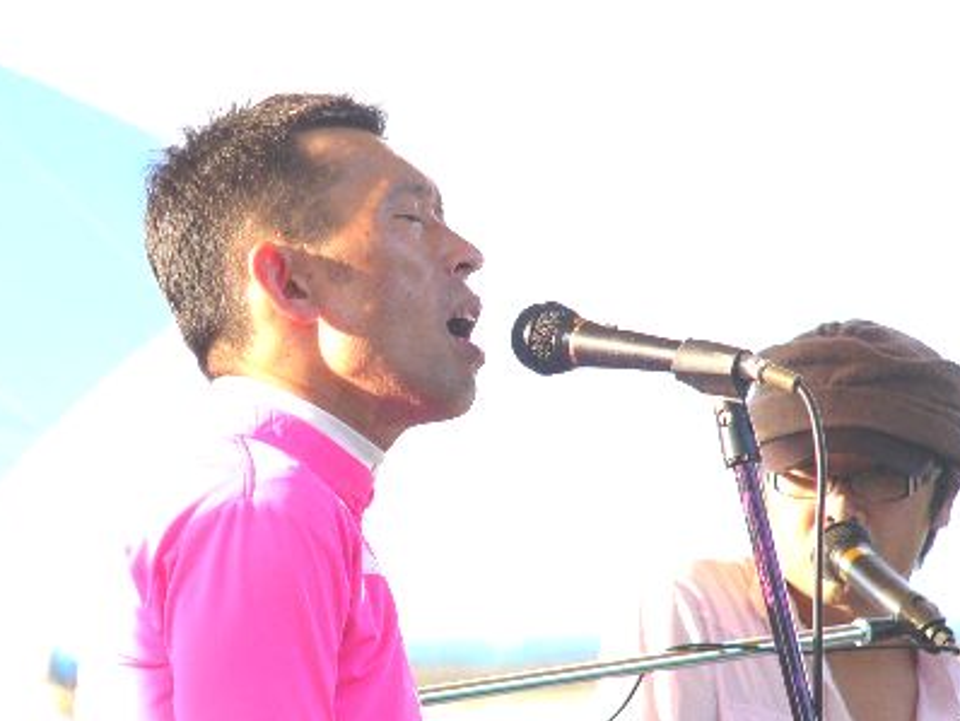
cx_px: 292
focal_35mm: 410
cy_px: 415
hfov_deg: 4.8
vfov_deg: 3.6
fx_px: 11377
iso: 50
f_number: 4
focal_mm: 42.4
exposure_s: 1/100
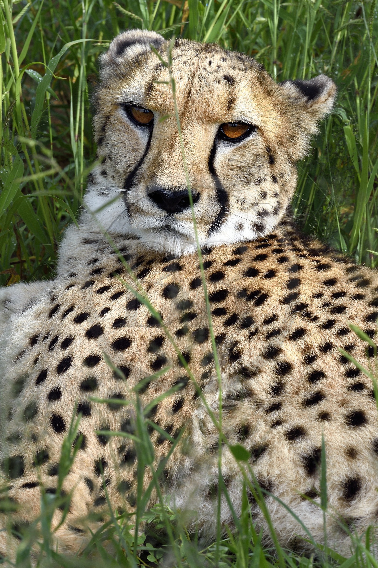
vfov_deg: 10.3
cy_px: 284
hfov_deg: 6.9
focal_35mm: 200
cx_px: 189
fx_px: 3150
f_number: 13
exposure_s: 1/320
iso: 400
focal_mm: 200
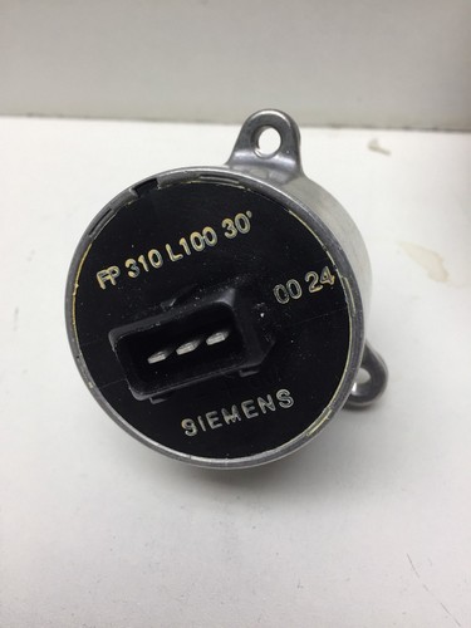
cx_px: 236
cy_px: 314
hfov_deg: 48.2
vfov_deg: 61.7
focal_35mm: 29
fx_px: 526
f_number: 2.2
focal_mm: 4.15
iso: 32
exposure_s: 1/100
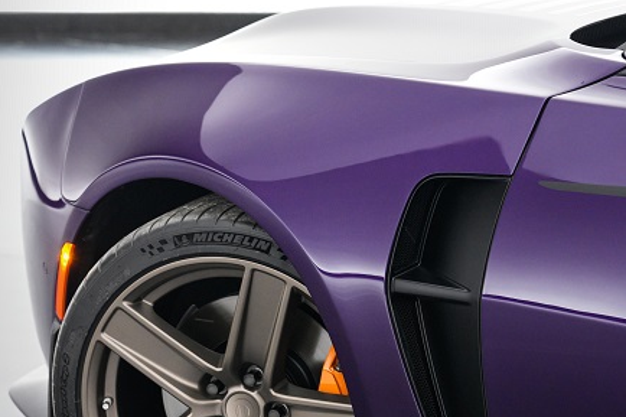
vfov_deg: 12.1
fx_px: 1964
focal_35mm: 113
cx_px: 314
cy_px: 294
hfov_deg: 18.1
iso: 4000
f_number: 4
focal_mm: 70
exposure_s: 1/30
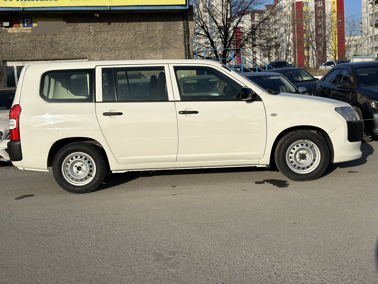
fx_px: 524
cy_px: 142
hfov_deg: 39.7
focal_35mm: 48
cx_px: 189
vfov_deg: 30.3
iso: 100
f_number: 1.78
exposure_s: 1/10870
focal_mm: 6.86
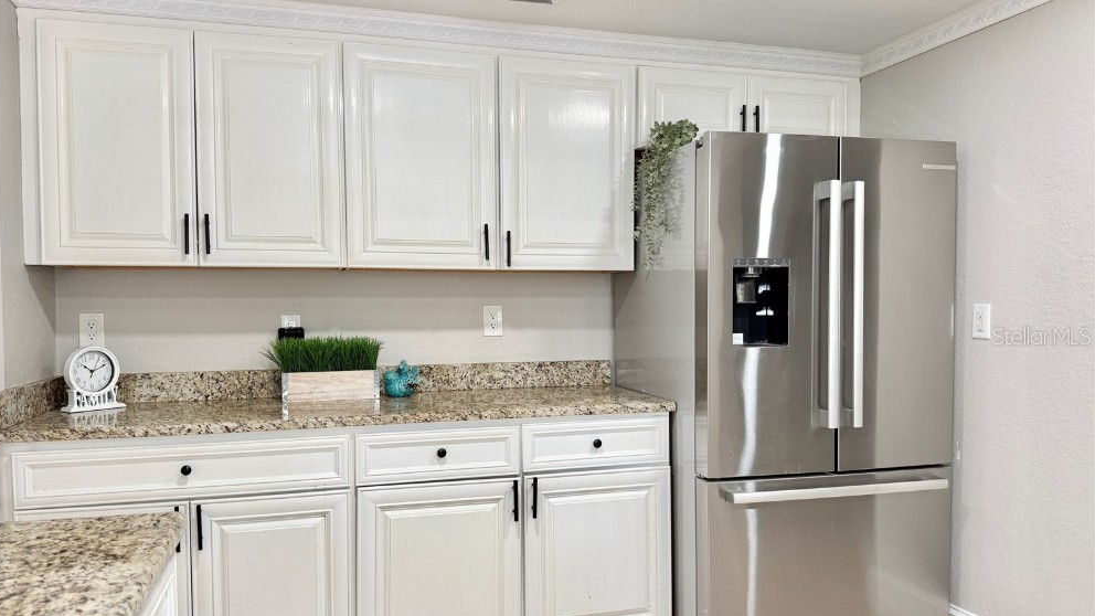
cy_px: 336
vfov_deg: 42.9
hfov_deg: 69.8
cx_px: 531
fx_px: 784
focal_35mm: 27
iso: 125
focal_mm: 6.76
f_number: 1.78
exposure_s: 1/120
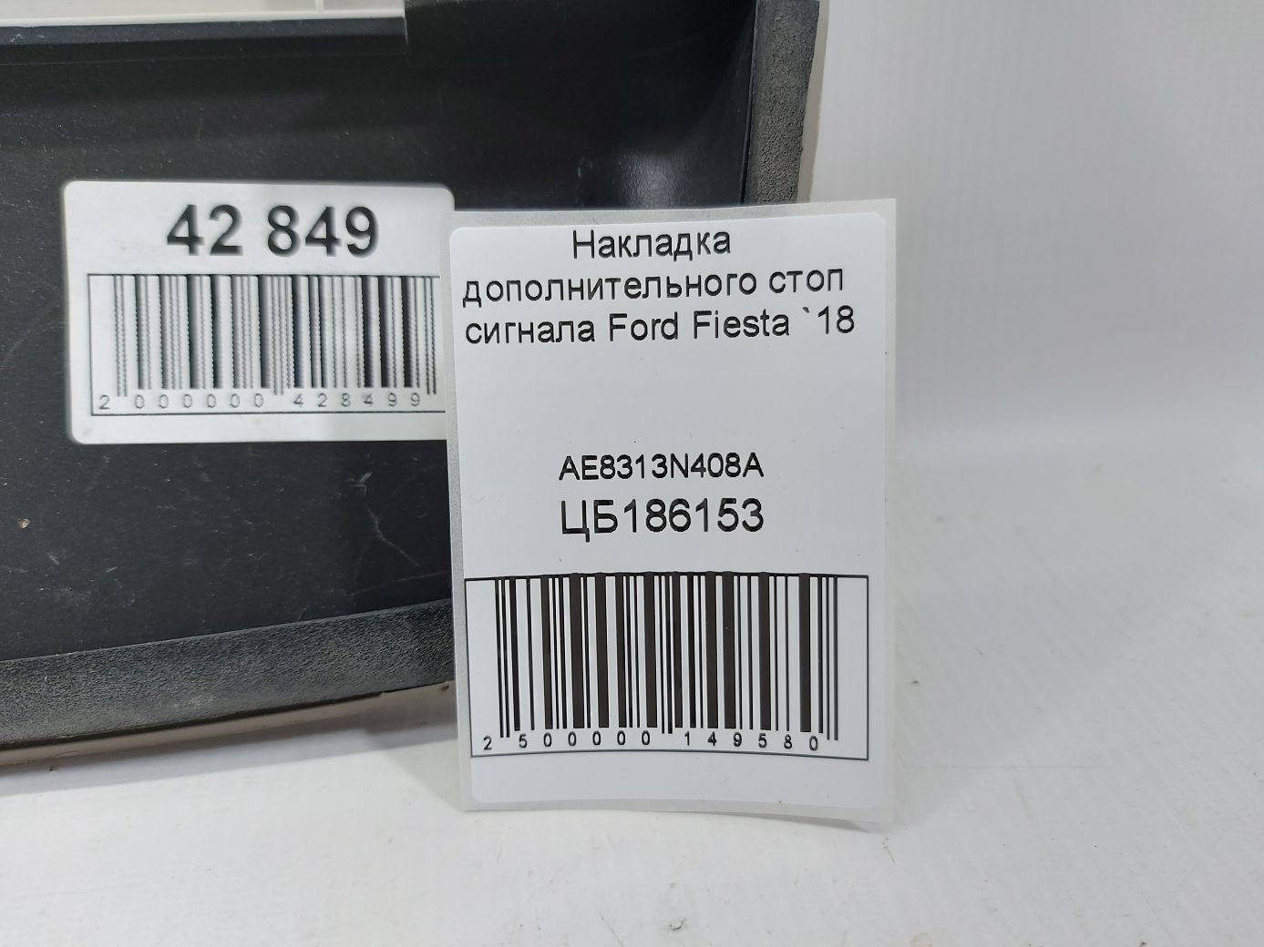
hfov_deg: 71.6
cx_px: 632
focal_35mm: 24
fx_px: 876
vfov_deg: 56.8
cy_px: 474
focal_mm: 5.23
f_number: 1.8
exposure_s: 1/50
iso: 80
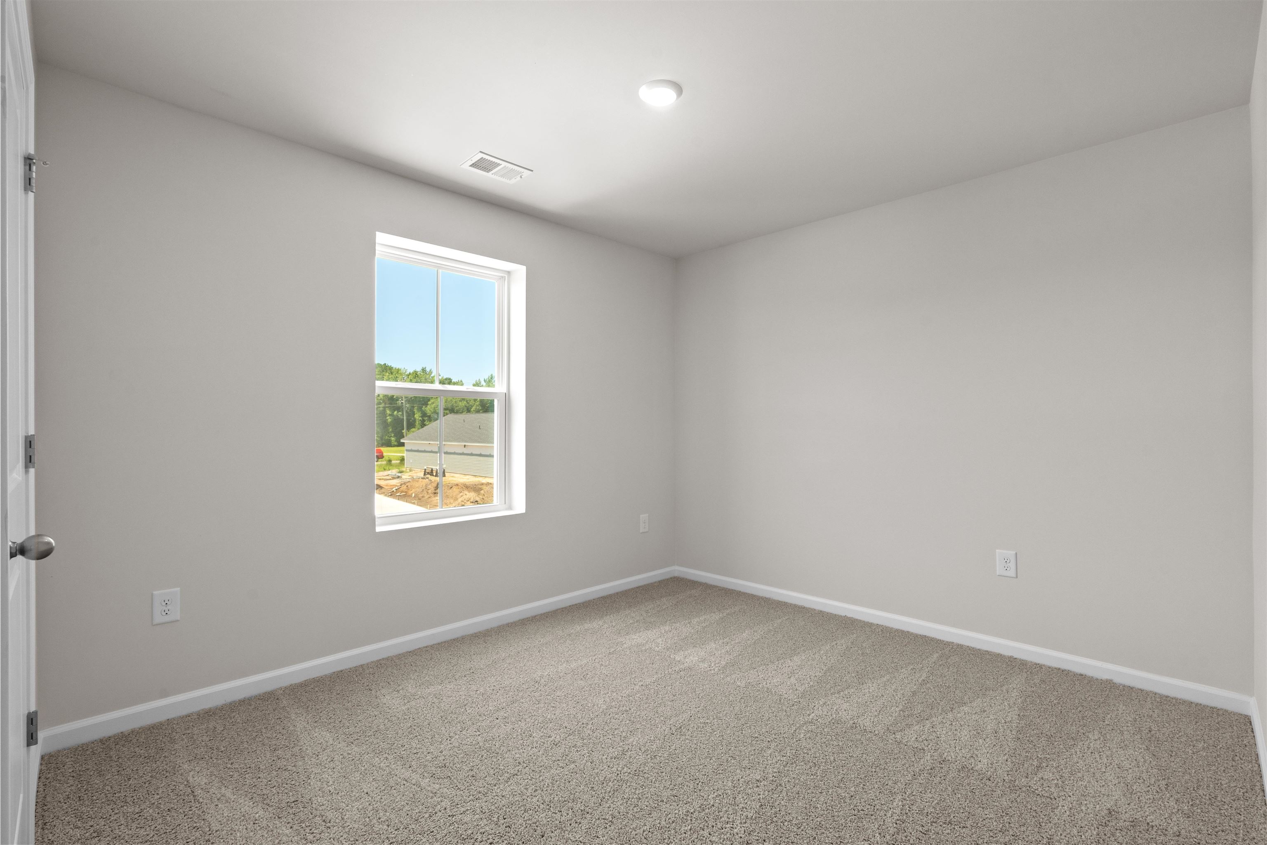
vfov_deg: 73.7
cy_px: 422
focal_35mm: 16
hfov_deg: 96.7
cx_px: 634
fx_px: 563
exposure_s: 1/15
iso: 640
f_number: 9
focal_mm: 16
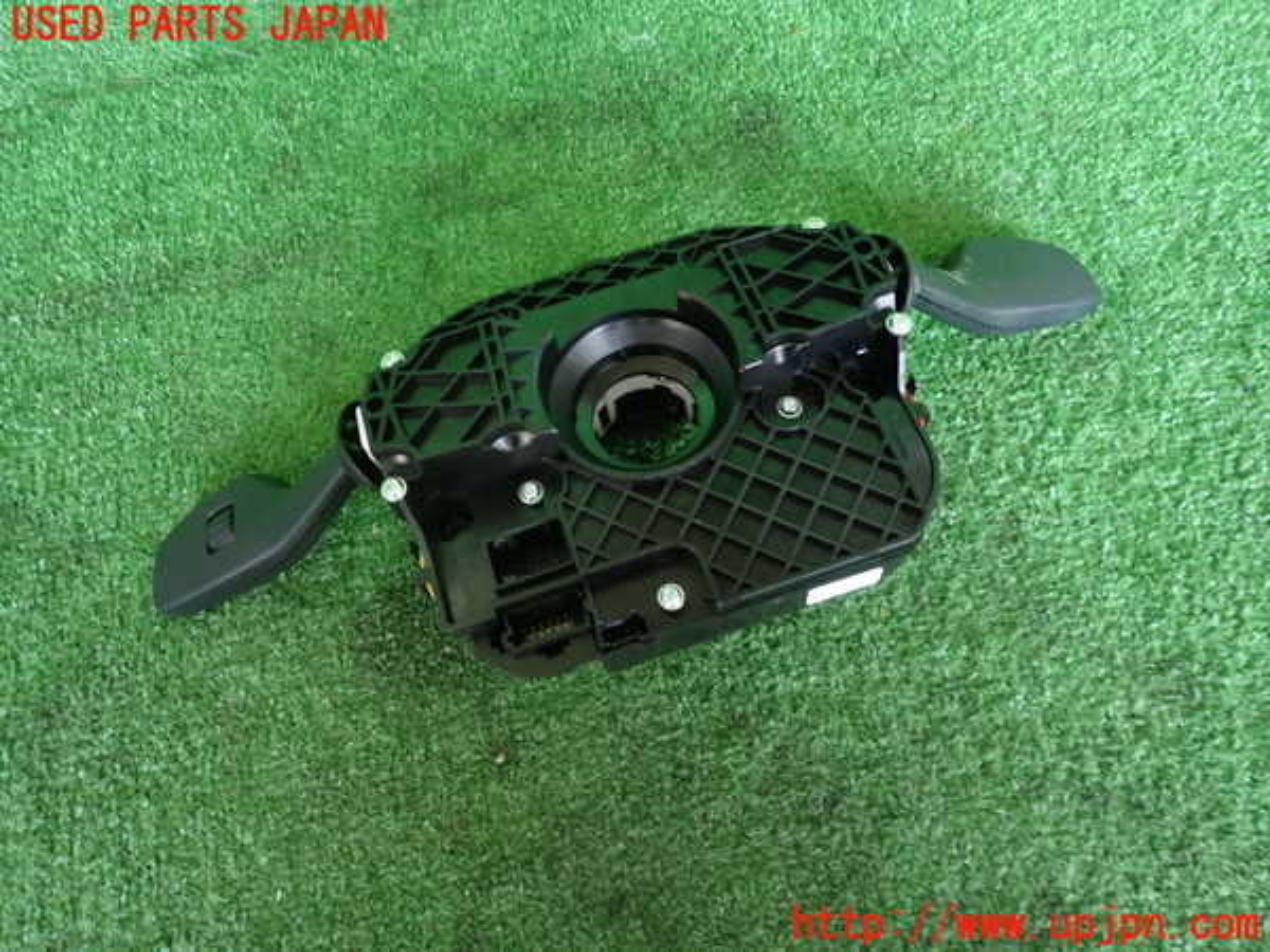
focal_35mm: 25
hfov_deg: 69.4
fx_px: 917
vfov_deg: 54.9
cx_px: 635
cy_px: 476
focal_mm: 4.5
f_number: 2
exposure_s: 1/50
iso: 200
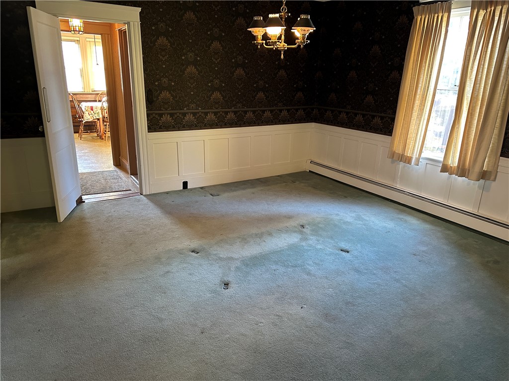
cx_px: 254
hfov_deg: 71.6
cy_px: 190
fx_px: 353
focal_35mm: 24
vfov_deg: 56.8
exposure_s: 1/60
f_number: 1.78
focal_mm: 6.86
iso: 500
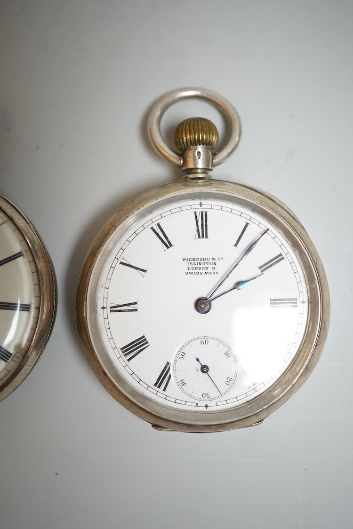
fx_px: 662
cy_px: 264
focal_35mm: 45
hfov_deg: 29.9
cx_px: 176
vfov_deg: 43.6
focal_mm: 30
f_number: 5
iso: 2500
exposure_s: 1/320
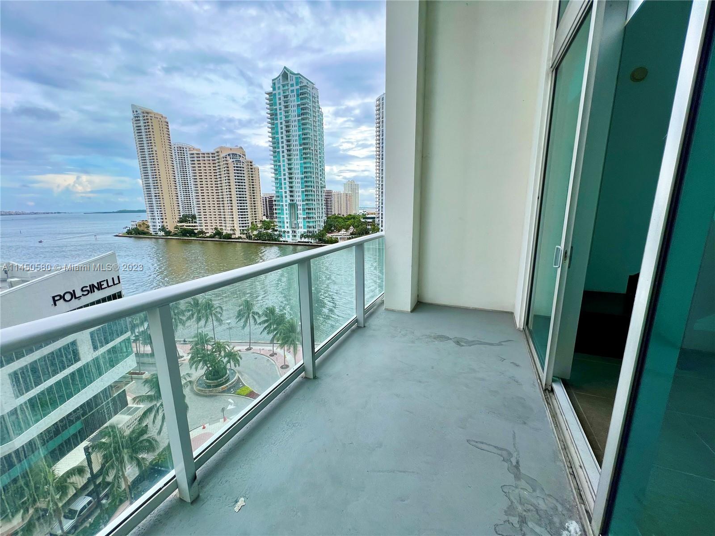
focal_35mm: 13
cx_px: 358
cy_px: 268
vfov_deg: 89.9
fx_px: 269
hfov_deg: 106.2
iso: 32
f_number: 1.8
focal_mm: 1.57
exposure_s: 1/457
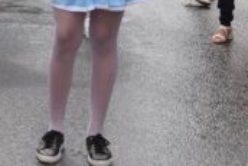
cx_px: -6
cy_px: -155
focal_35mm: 168
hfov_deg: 12.1
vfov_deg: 7.9
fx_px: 1158
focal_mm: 26
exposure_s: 1/200
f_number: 8
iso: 100
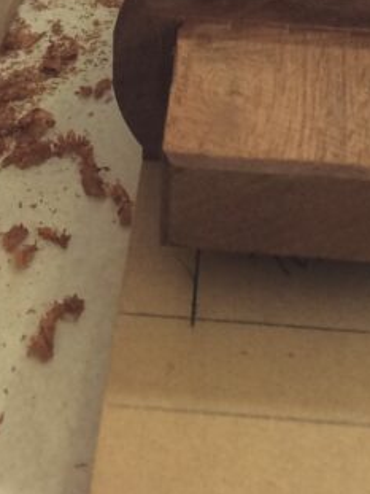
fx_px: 1241
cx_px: 210
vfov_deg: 20.0
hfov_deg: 17.0
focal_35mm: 87
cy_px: -207
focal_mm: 4.15
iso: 50
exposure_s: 1/30
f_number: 2.2
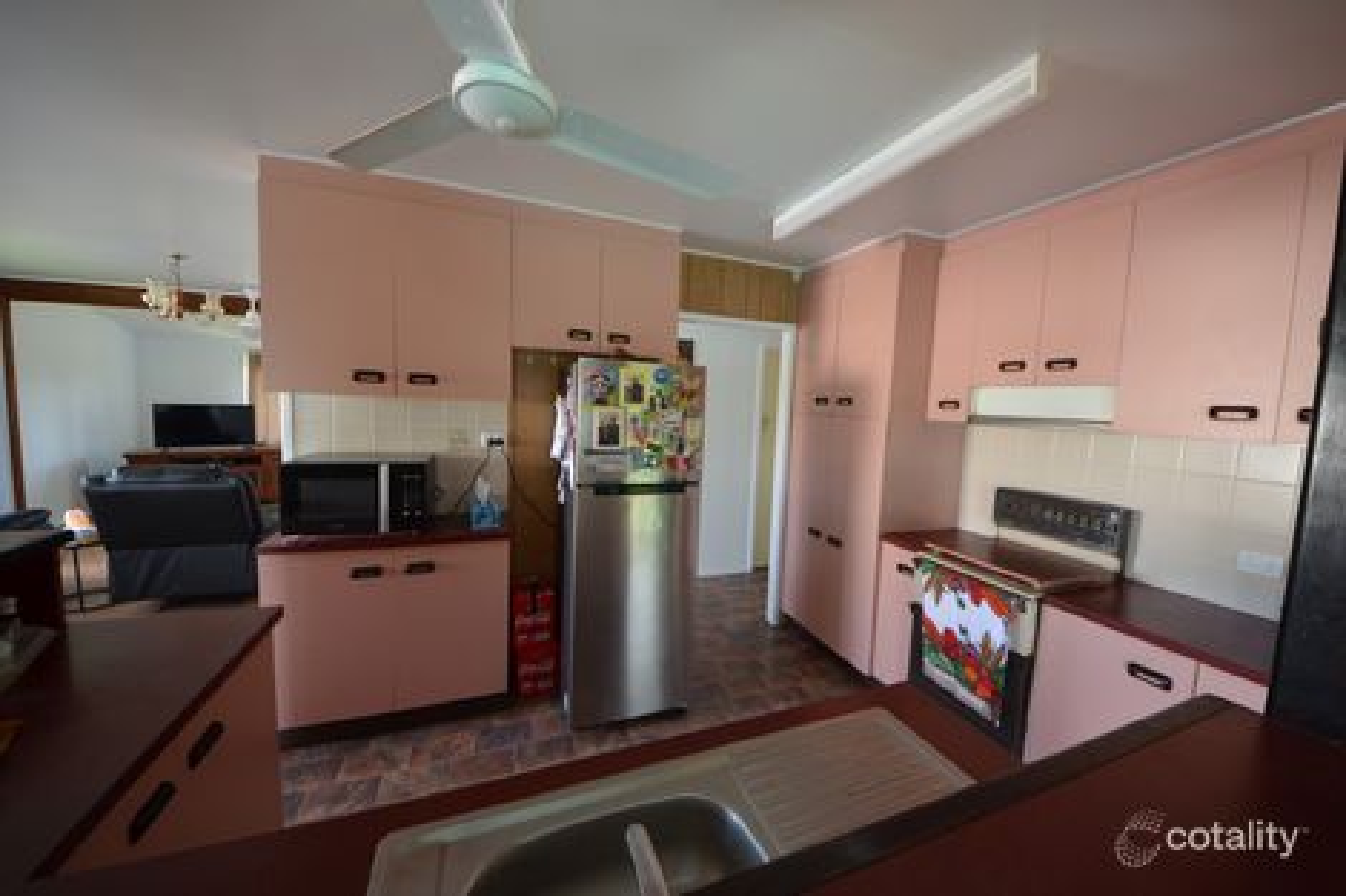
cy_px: 448
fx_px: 448
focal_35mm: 12
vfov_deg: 90.0
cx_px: 673
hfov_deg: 112.6
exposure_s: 1/60
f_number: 4.5
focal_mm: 8
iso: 640
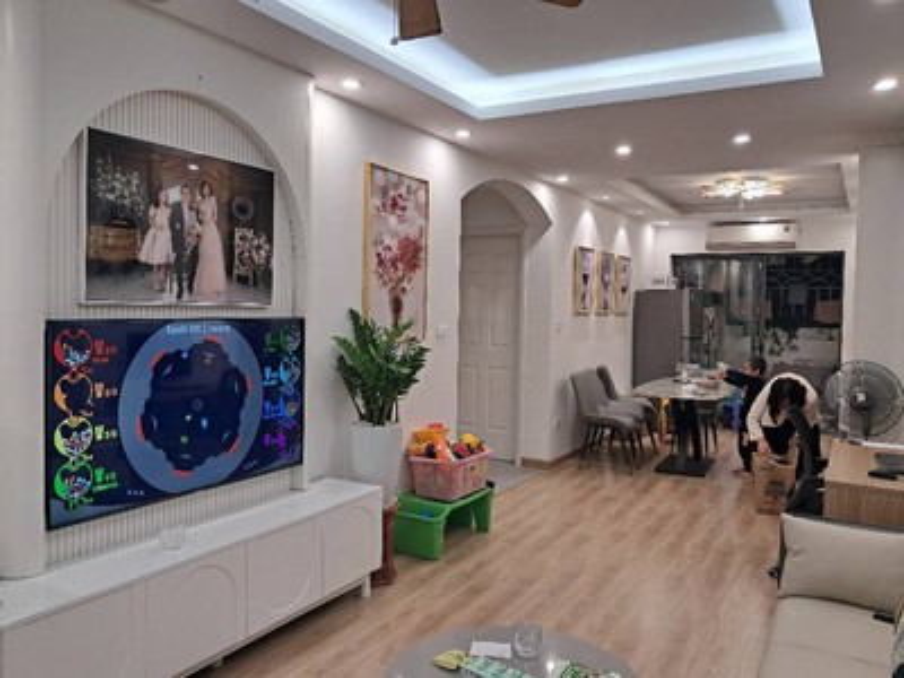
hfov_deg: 65.3
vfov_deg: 51.4
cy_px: 339
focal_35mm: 27
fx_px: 705
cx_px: 452
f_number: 1.8
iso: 64
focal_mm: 4
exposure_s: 1/50
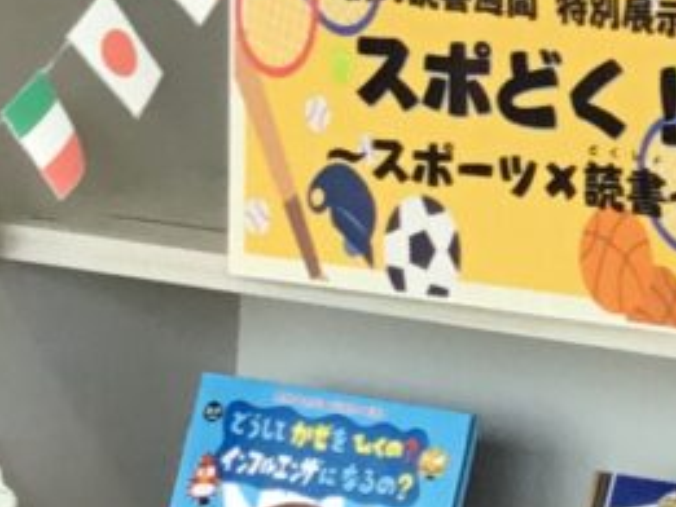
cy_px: 463
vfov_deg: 6.9
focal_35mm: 214
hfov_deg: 8.7
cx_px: 1373
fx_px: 4181
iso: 40
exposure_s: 1/100
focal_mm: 3.3
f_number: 2.4
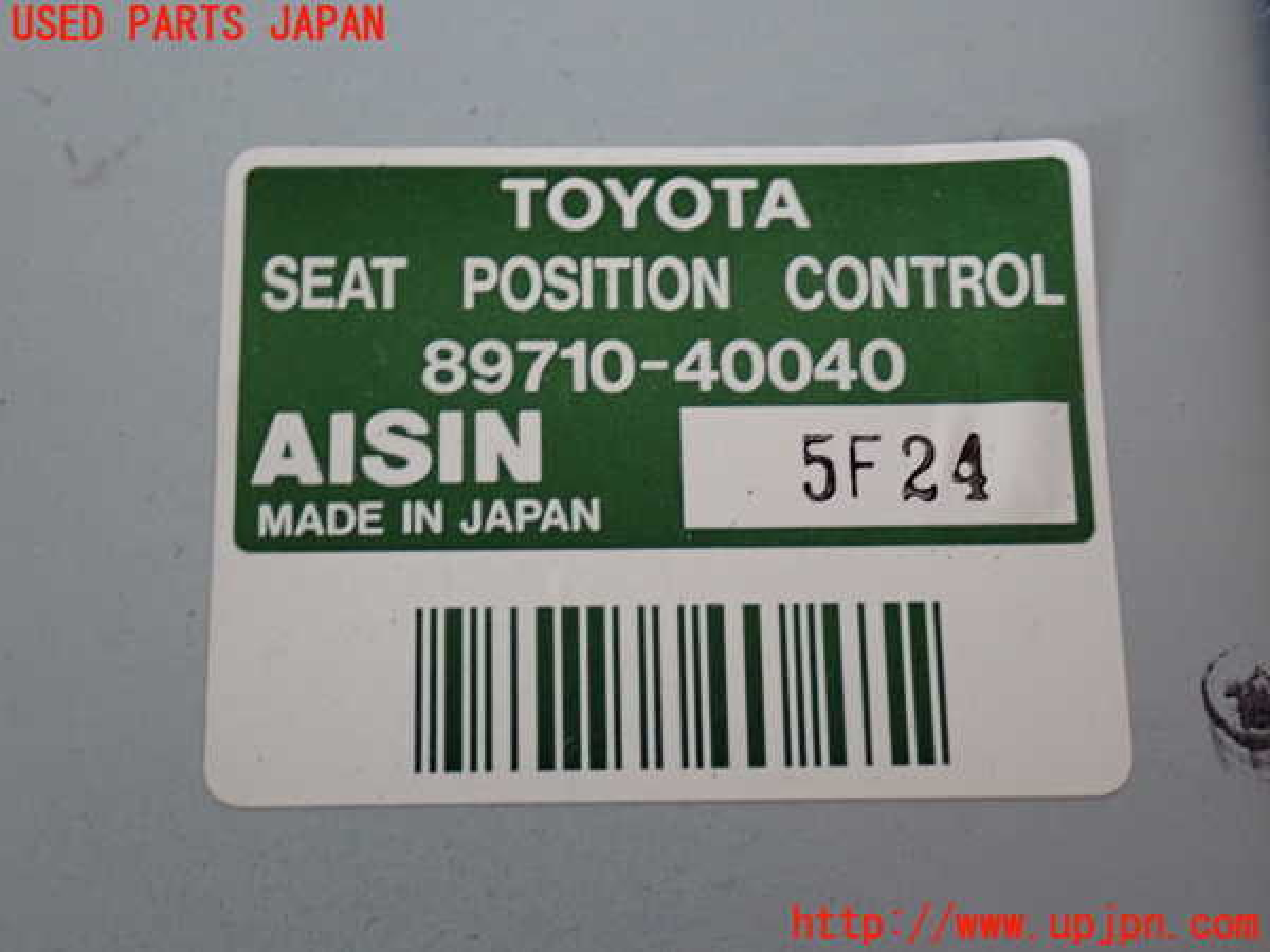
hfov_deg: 35.5
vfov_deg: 27.0
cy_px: 476
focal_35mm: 54
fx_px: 1981
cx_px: 635
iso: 800
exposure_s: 1/25
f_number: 3.3
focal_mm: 9.65
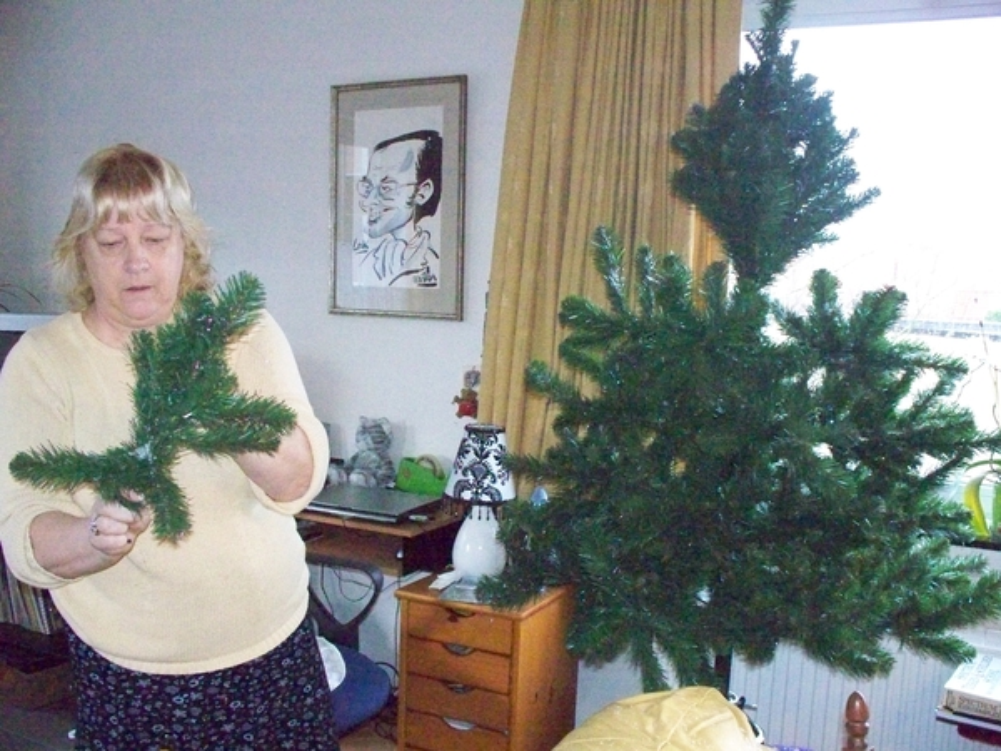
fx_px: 1041
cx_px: 500
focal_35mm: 36
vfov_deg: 39.7
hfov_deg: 51.4
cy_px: 376
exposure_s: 1/125
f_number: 2.8
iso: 3200
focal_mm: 7.54
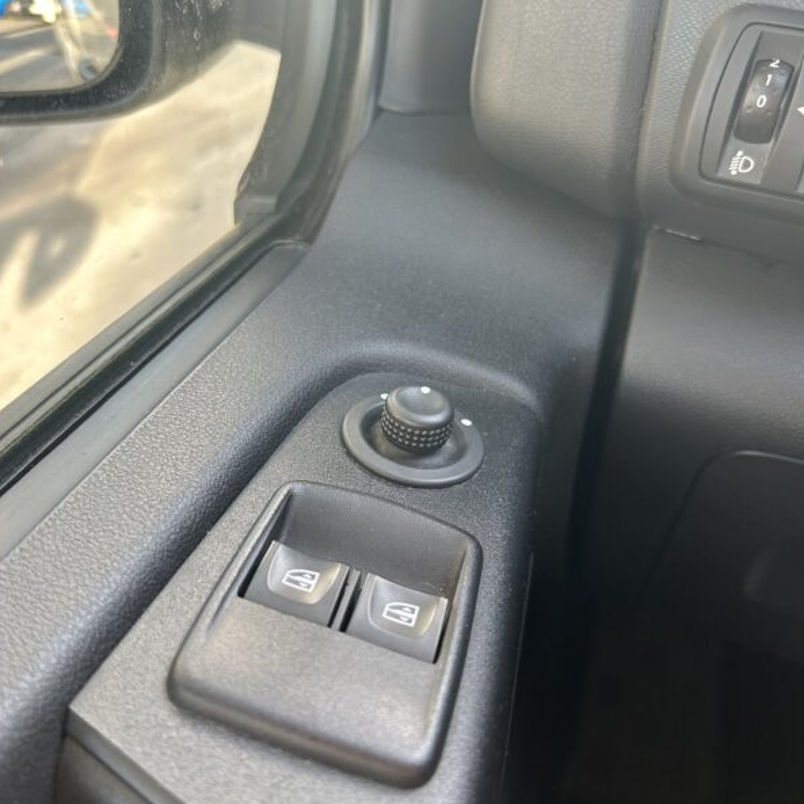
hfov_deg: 52.4
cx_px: 357
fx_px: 815
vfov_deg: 52.5
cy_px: 404
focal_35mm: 31
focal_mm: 5.7
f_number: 1.5
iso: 100
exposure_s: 1/121
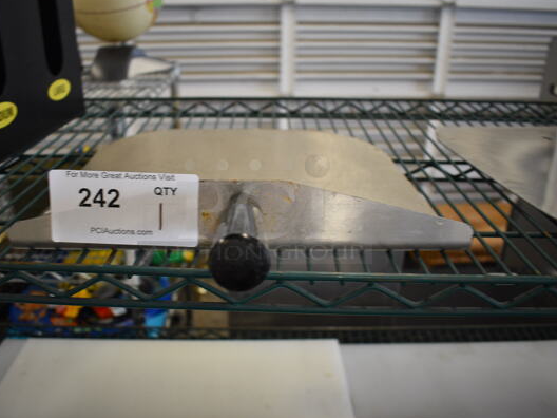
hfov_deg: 59.9
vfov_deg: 46.8
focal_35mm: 30
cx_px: 255
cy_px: 208
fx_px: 483
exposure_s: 1/125
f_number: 3.5
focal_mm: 18
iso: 800
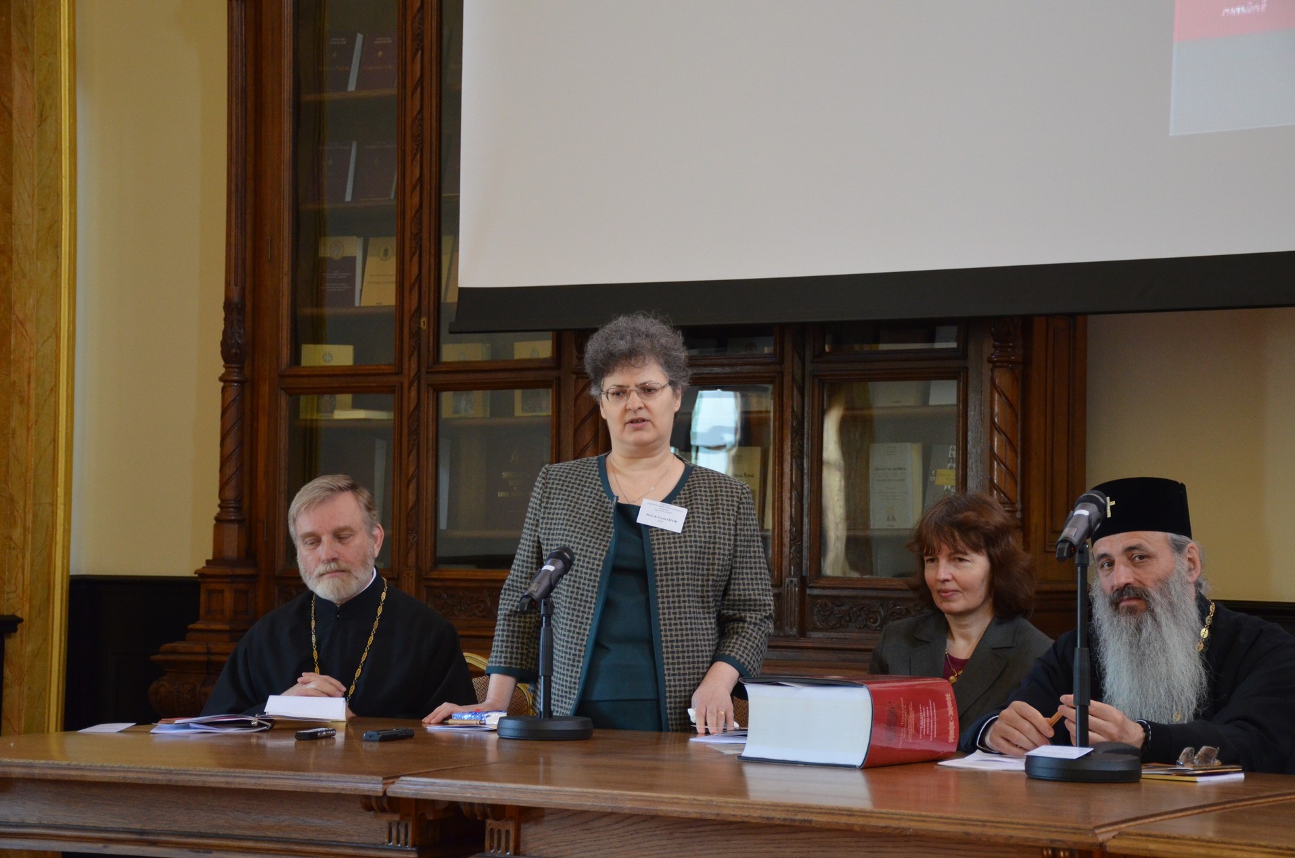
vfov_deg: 17.4
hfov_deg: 26.0
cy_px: 429
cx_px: 648
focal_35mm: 78
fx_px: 2800
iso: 1600
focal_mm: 52
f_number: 4.8
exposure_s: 1/30
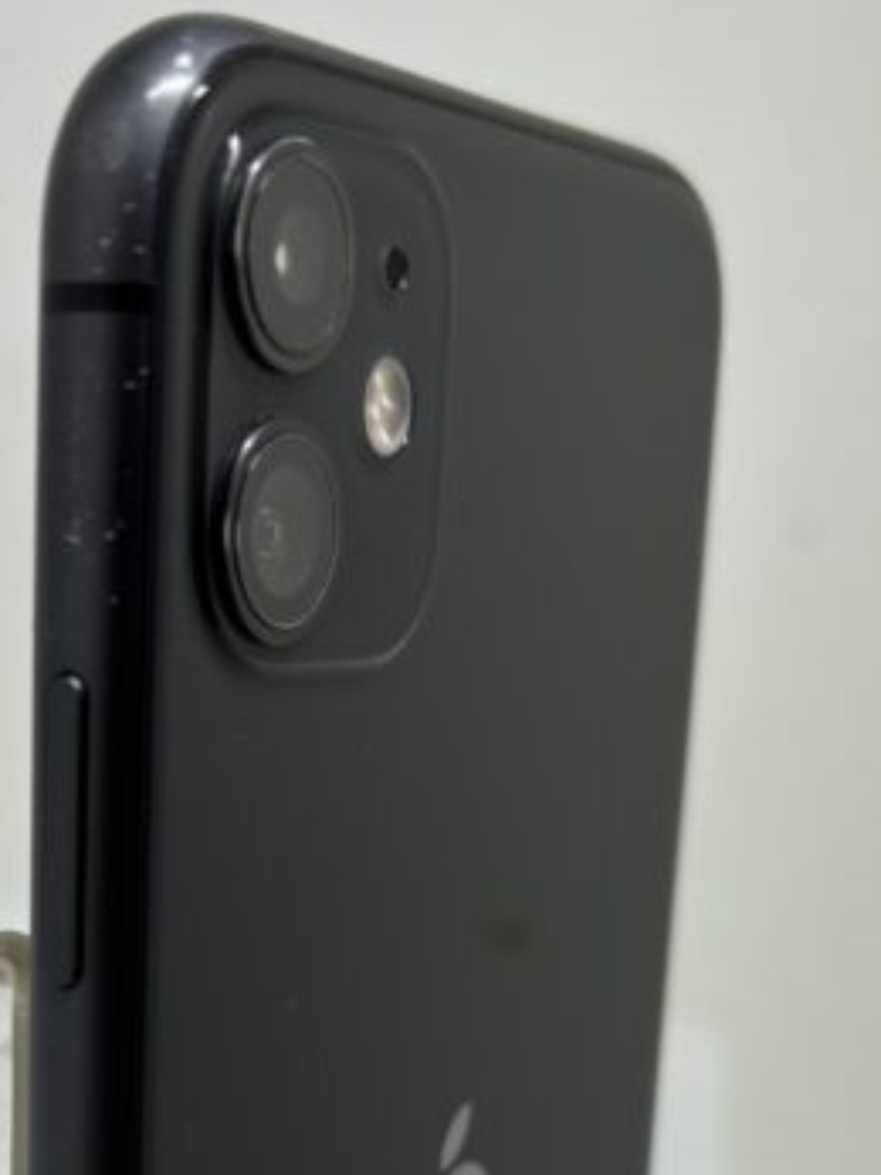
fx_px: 2377
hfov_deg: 20.8
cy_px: 1214
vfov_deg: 26.1
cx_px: 213
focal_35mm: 70
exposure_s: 1/109
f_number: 1.6
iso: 32
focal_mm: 5.96
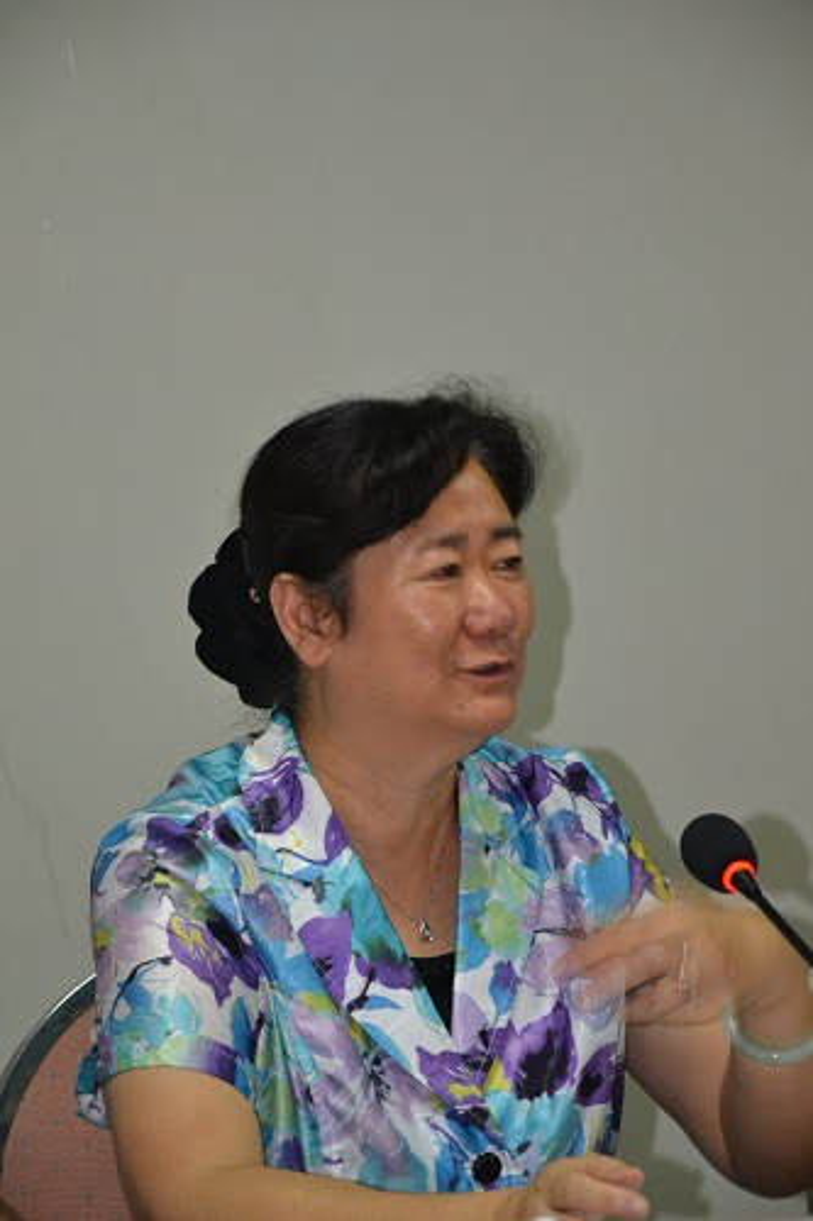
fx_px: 4983
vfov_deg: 14.0
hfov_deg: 9.3
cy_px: 610
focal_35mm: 147
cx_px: 406
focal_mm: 98
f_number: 5.6
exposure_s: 1/60
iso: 2200
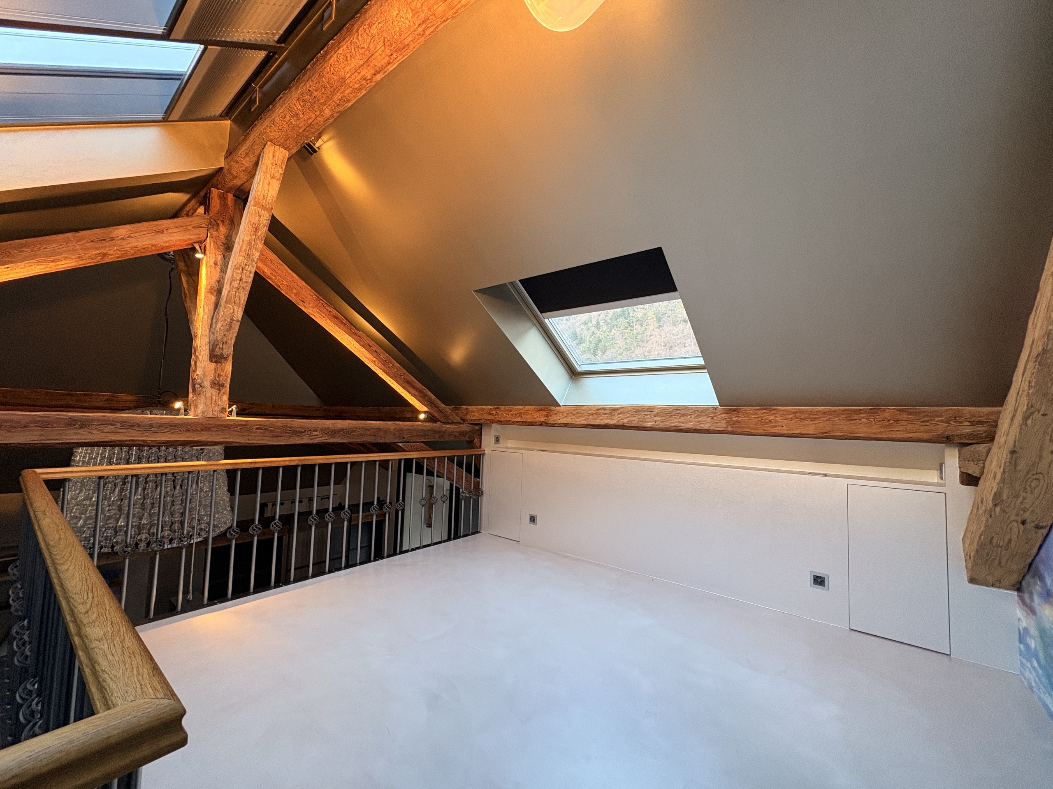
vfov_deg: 85.7
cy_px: 394
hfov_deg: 102.1
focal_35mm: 14
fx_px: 426
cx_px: 526
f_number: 2.2
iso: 250
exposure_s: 1/60
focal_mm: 2.22
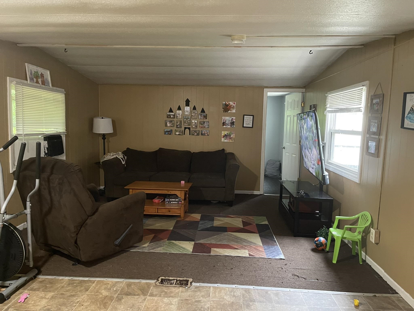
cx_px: 207
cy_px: 156
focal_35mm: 25
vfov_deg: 54.9
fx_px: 299
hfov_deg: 69.4
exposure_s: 1/30
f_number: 1.6
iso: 500
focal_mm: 5.1
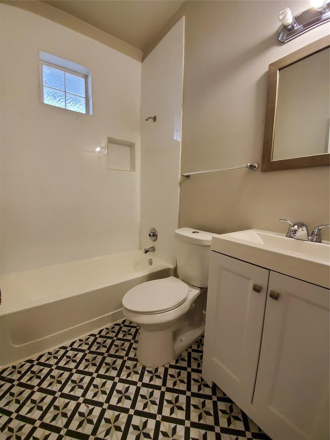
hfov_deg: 89.9
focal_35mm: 13
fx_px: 165
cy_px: 220
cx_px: 165
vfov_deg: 106.2
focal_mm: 1.8
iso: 400
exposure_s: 1/59
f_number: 2.2
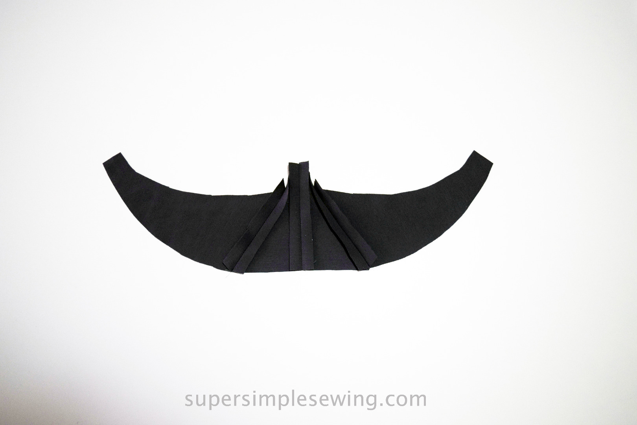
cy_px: 212
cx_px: 318
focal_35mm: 38
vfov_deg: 35.5
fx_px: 663
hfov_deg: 51.3
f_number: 4
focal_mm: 25
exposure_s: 1/60
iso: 400
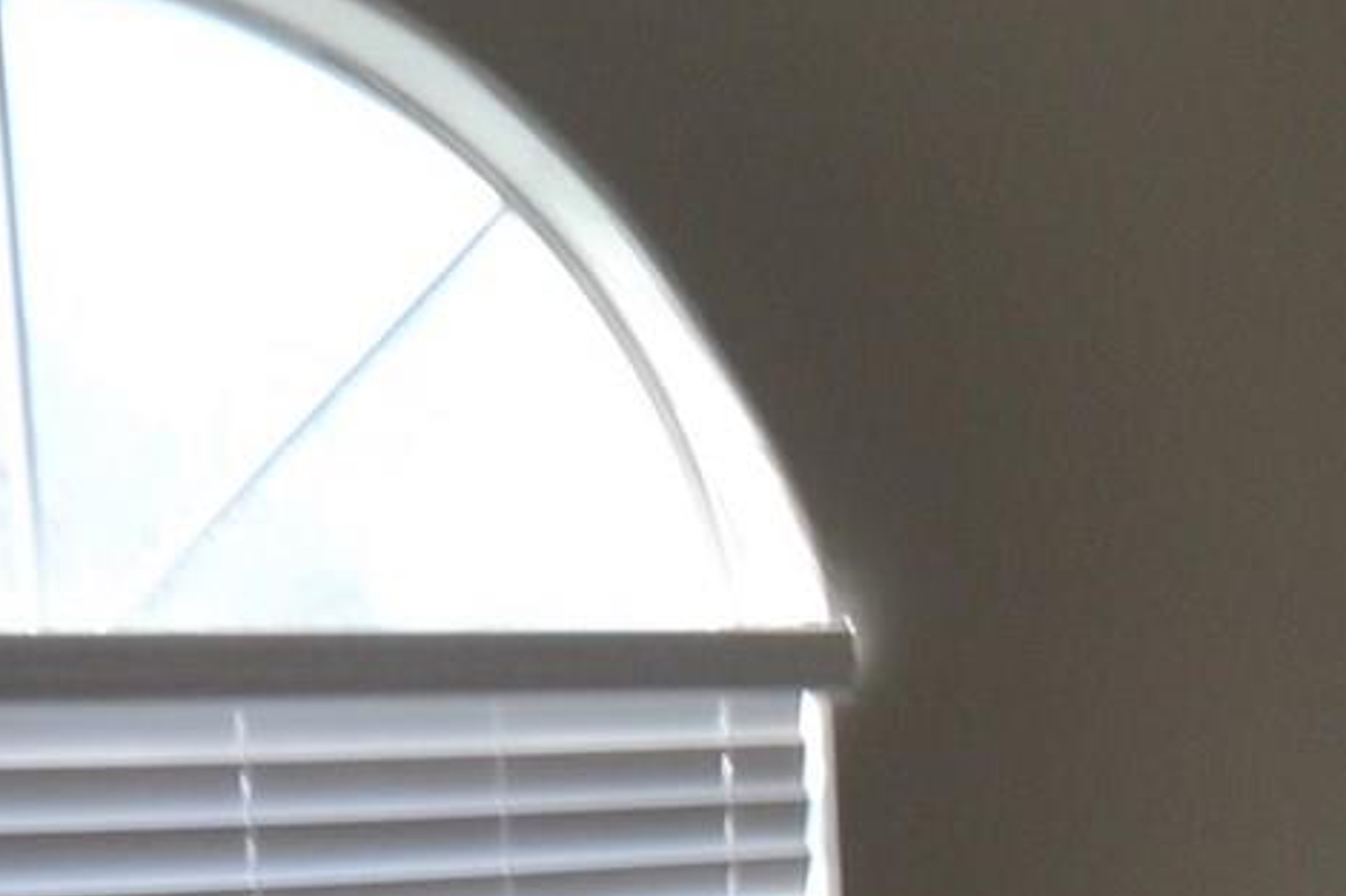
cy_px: 1211
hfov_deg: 19.5
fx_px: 3663
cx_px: 1641
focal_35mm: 98
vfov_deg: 13.4
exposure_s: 1/125
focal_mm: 10
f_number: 5.6
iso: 180
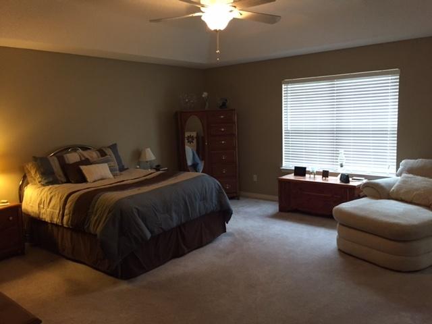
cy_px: 162
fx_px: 362
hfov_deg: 61.7
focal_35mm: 29
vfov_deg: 48.2
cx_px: 216
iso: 200
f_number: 2.2
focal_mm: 4.15
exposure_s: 1/30
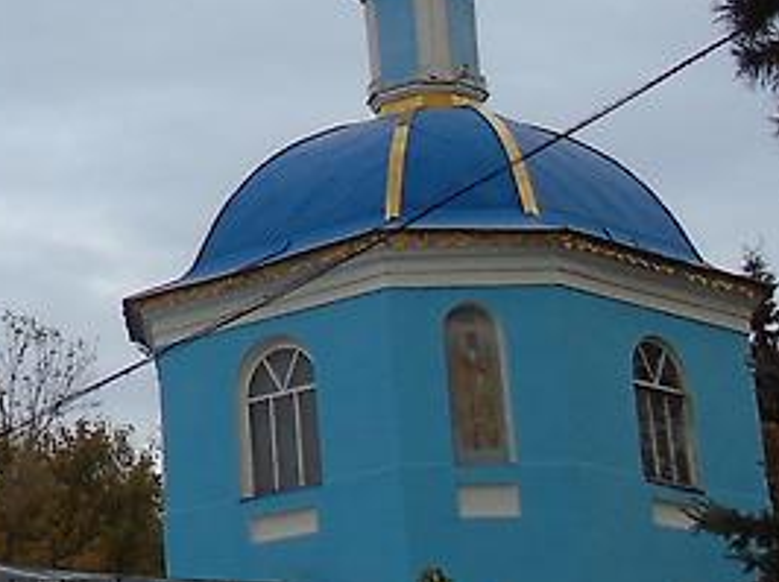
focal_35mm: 131
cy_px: 117
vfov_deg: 11.3
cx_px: -346
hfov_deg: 14.2
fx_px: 2945
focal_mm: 5.2
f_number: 3.6
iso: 80
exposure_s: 1/60
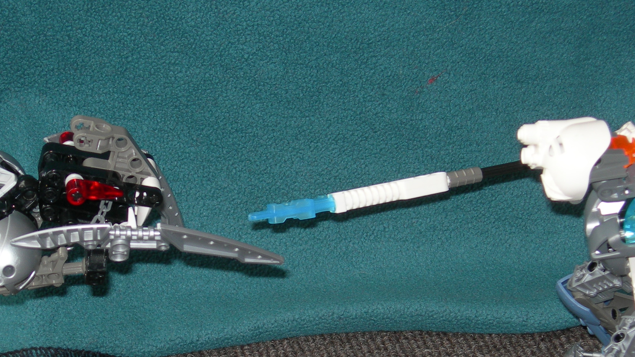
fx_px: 2004
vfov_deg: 10.2
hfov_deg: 18.0
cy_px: 234
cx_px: 293
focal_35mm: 119
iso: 50
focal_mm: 14.9
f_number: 3.7
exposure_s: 1/60.1
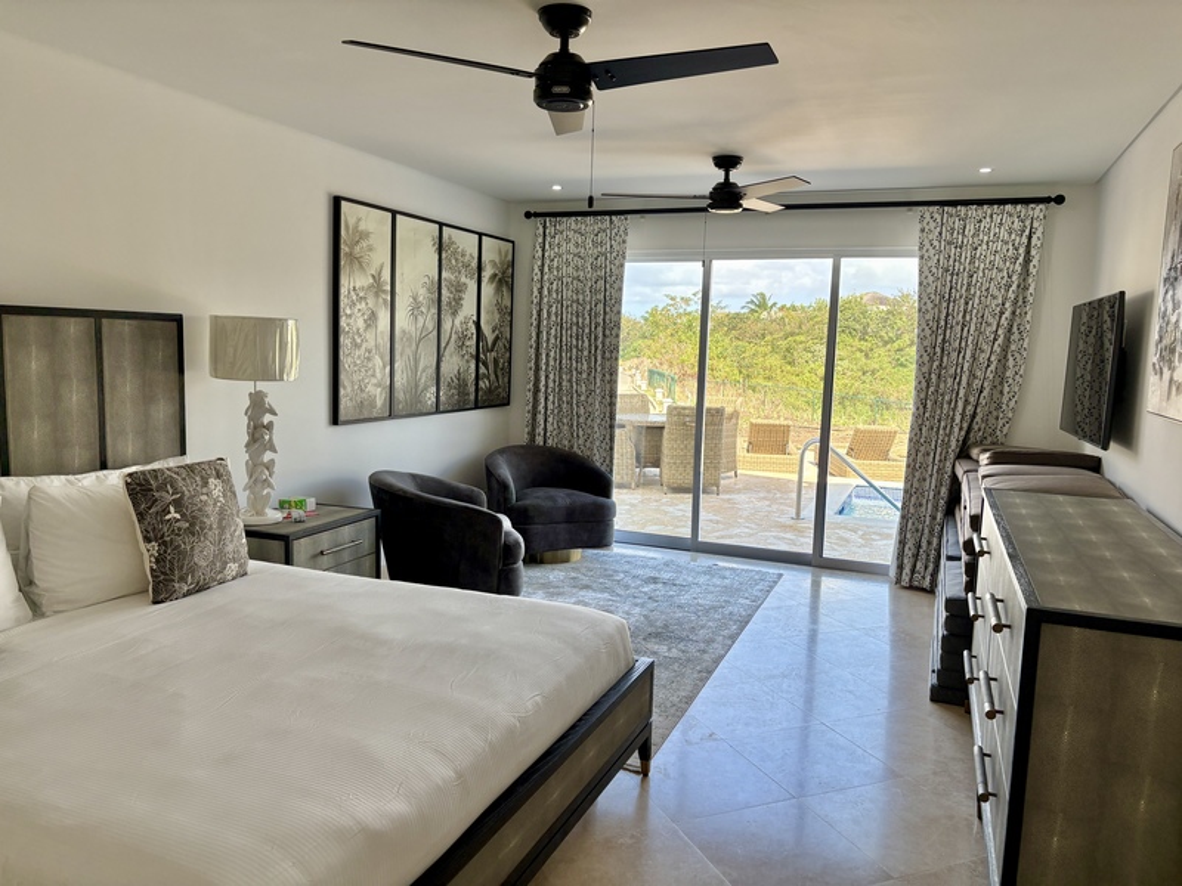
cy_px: 443
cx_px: 591
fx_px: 888
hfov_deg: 67.3
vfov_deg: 53.1
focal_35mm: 26
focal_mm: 5.96
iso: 64
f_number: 1.6
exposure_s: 1/441
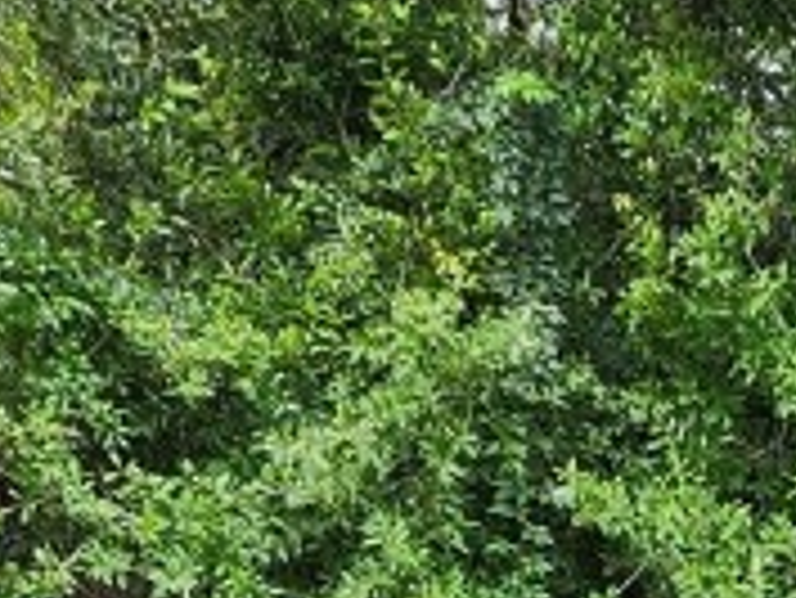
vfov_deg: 9.5
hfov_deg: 12.2
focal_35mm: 133
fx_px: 3060
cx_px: 1826
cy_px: 1574
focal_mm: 5.54
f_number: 1.8
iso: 25
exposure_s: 1/289
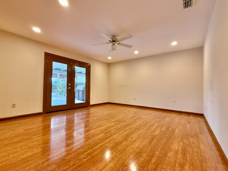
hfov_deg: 102.1
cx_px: 114
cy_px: 86
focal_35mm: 14
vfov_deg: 85.7
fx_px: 92
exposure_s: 1/120
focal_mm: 2.22
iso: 320
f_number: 2.2
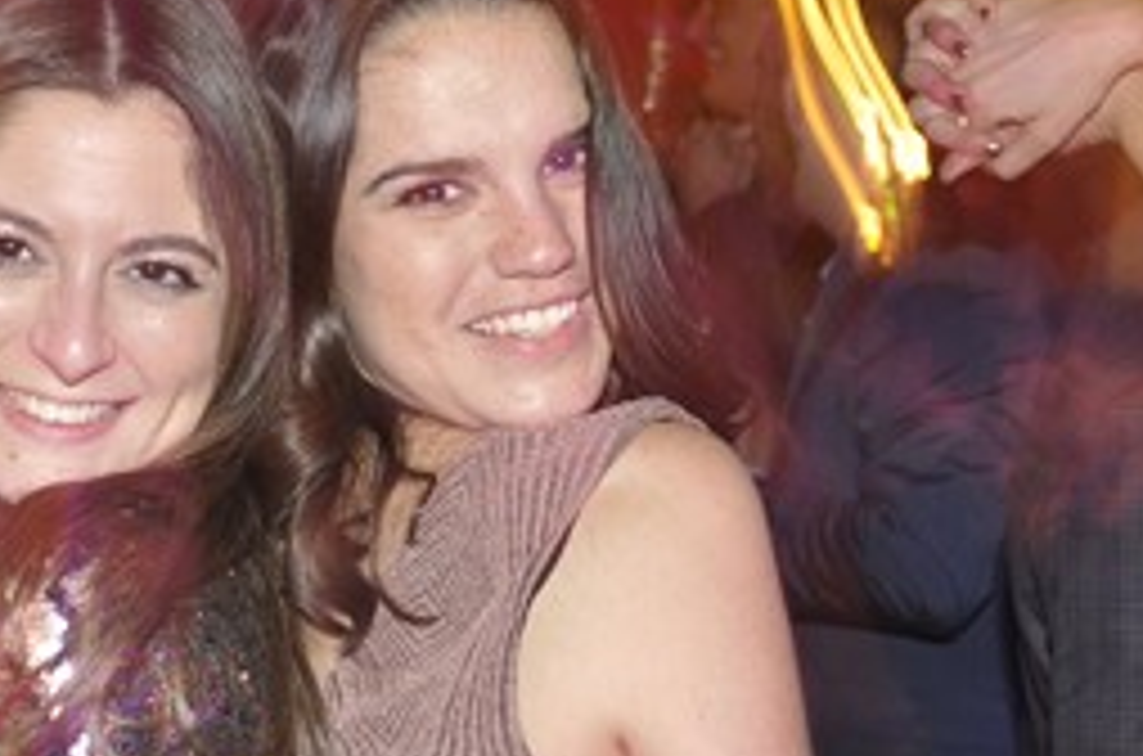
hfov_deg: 22.2
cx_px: 297
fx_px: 2882
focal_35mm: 91
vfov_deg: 14.9
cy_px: 605
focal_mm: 28
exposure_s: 1
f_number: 5
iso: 400
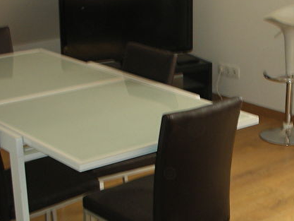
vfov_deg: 17.2
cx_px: 235
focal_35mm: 86
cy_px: 131
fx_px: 731
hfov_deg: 22.4
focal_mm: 5.8
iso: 57
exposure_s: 1/30
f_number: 3
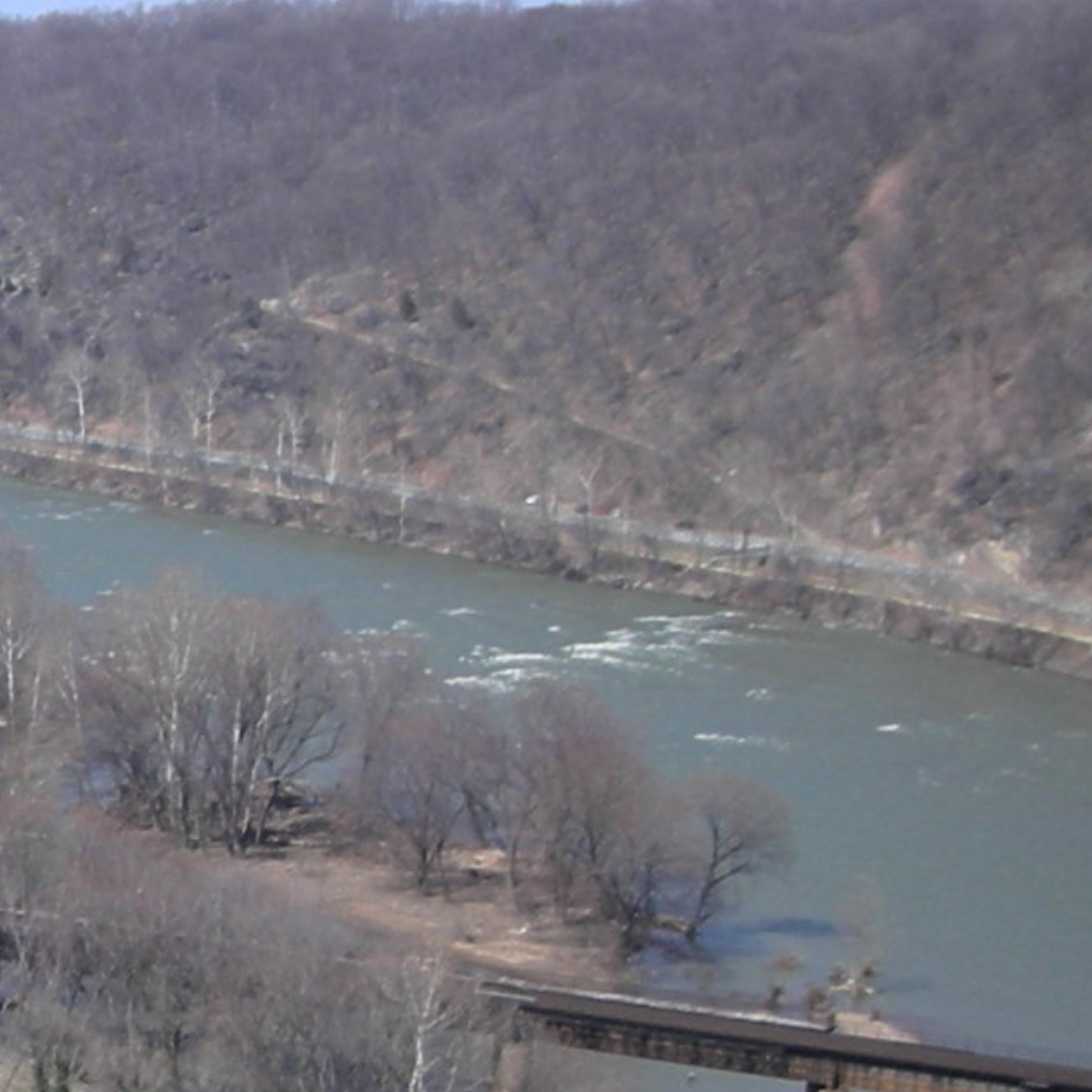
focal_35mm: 138
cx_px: -1120
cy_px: 715
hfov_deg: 11.4
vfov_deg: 12.6
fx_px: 4925
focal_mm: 5.8
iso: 50
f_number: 8.5
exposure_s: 1/77.1
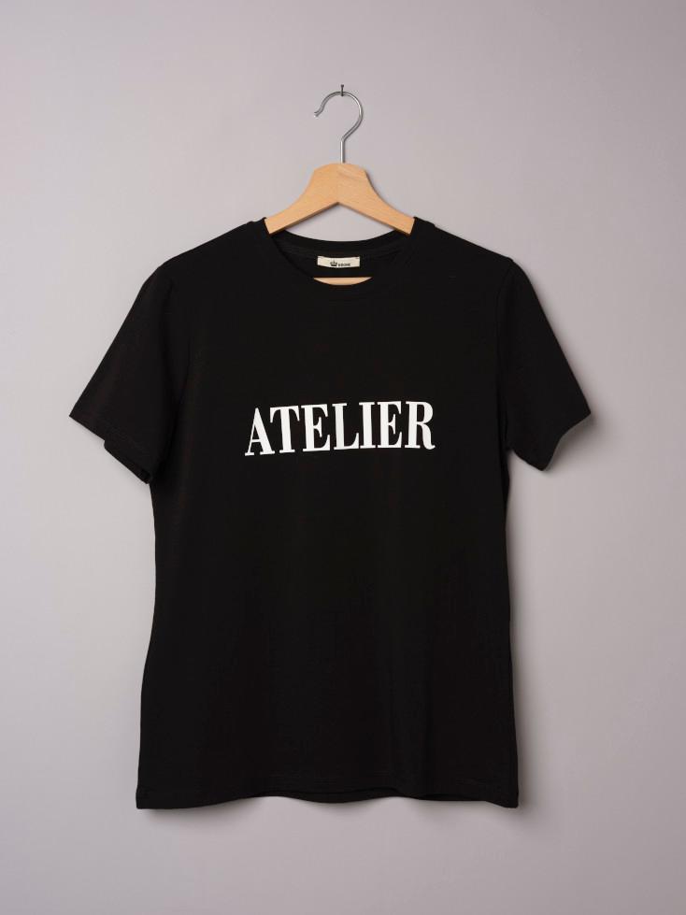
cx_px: 343
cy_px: 458
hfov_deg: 29.1
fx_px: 1321
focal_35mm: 50
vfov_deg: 38.2
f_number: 8
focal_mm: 63
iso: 100
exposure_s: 1/125
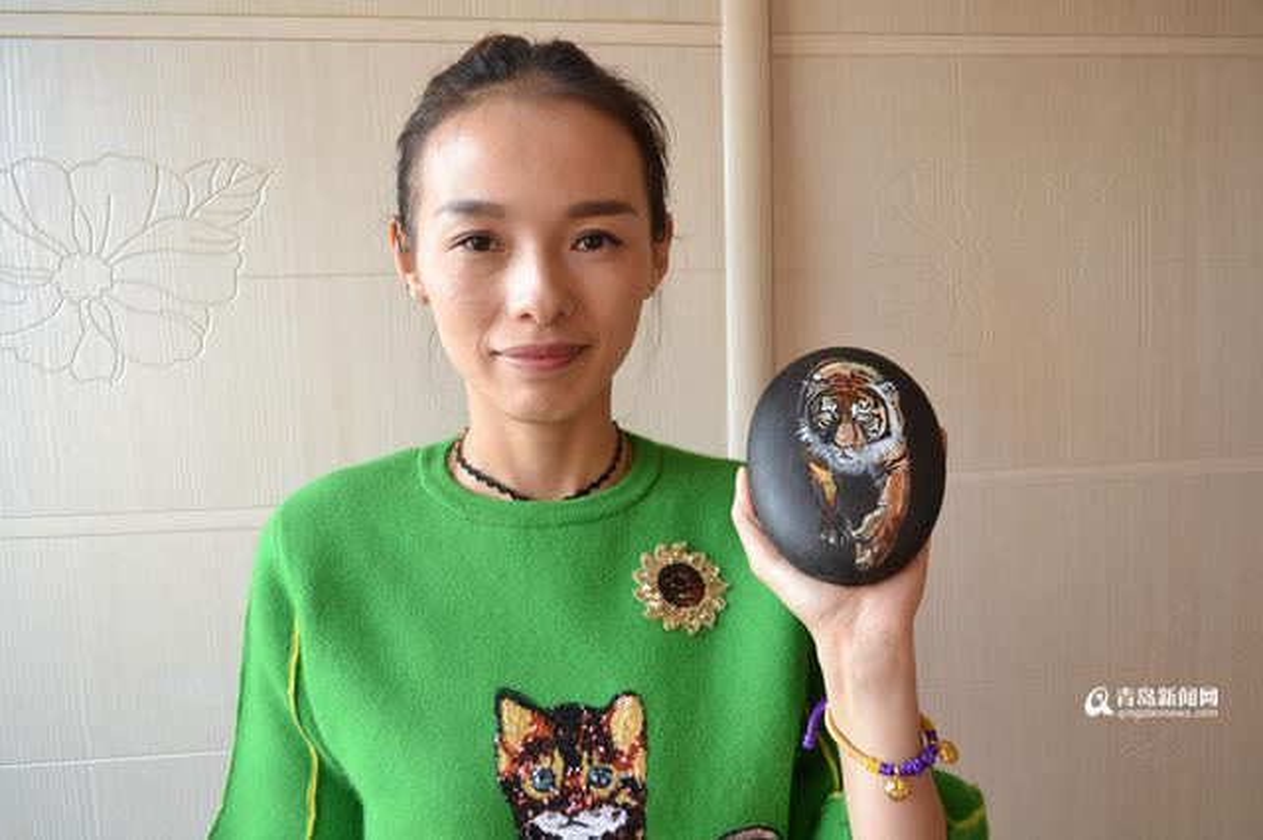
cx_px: 632
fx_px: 947
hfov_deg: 67.4
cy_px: 420
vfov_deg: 47.9
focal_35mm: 27
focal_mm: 18
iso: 400
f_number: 4
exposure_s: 1/60
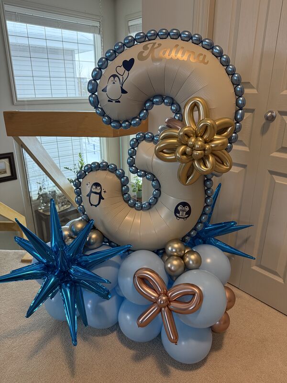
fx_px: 265
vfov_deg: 71.6
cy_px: 192
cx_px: 144
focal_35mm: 24
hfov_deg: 56.8
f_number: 1.78
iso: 320
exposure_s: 1/60
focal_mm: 6.76
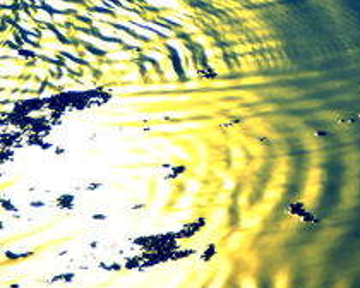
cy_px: -77
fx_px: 14607
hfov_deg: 1.4
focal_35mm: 1371
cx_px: 82
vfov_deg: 1.1
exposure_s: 1/640
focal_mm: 200
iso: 100
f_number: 8
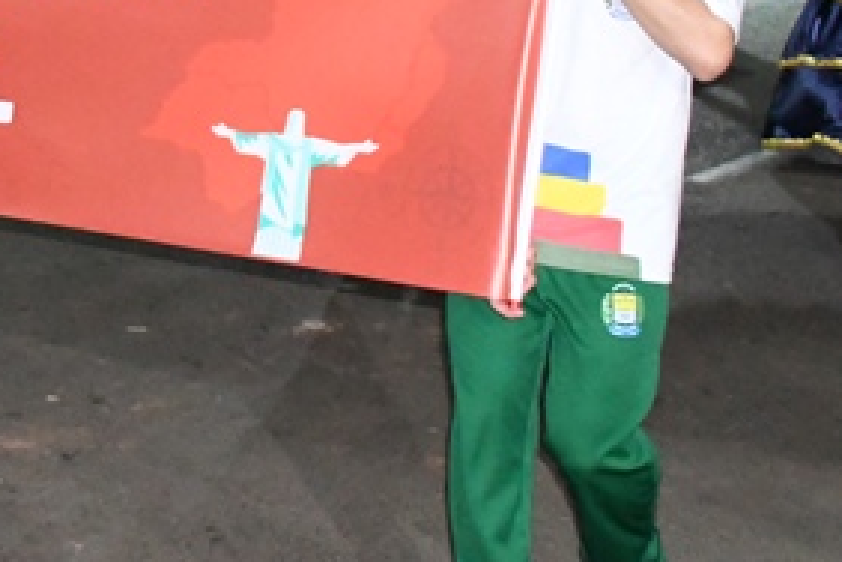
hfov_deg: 18.5
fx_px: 2292
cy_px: -354
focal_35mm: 98
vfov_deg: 13.0
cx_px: -403
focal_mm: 18
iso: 8000
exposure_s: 1/80
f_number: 5
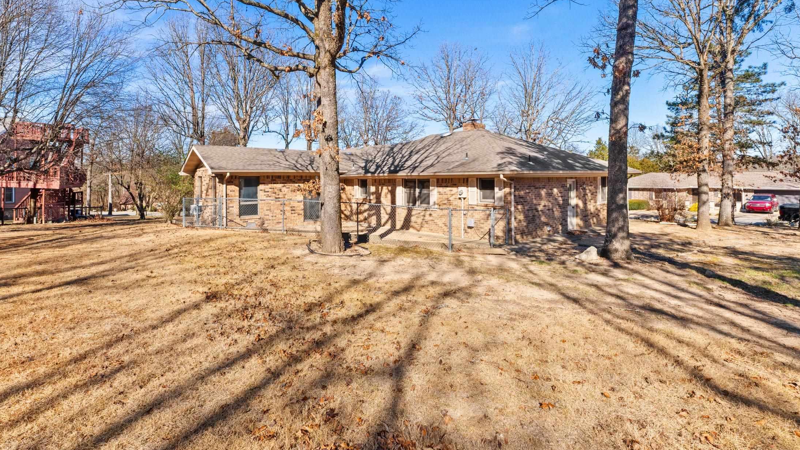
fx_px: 382
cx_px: 411
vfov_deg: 60.4
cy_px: 175
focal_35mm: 18
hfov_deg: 92.6
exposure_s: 1/250
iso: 320
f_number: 8
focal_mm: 10
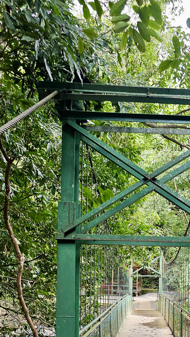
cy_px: 293
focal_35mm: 44
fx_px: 394
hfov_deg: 26.5
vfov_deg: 43.1
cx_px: 158
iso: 125
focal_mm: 6.3
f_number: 1.7
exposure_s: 1/120
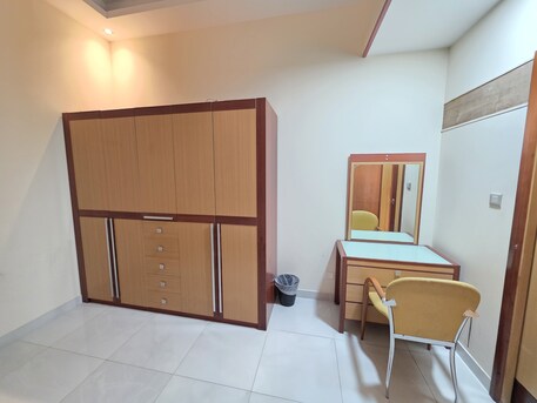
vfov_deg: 89.9
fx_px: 202
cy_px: 202
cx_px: 268
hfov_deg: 106.2
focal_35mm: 13
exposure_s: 1/50
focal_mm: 2.2
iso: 640
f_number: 1.9
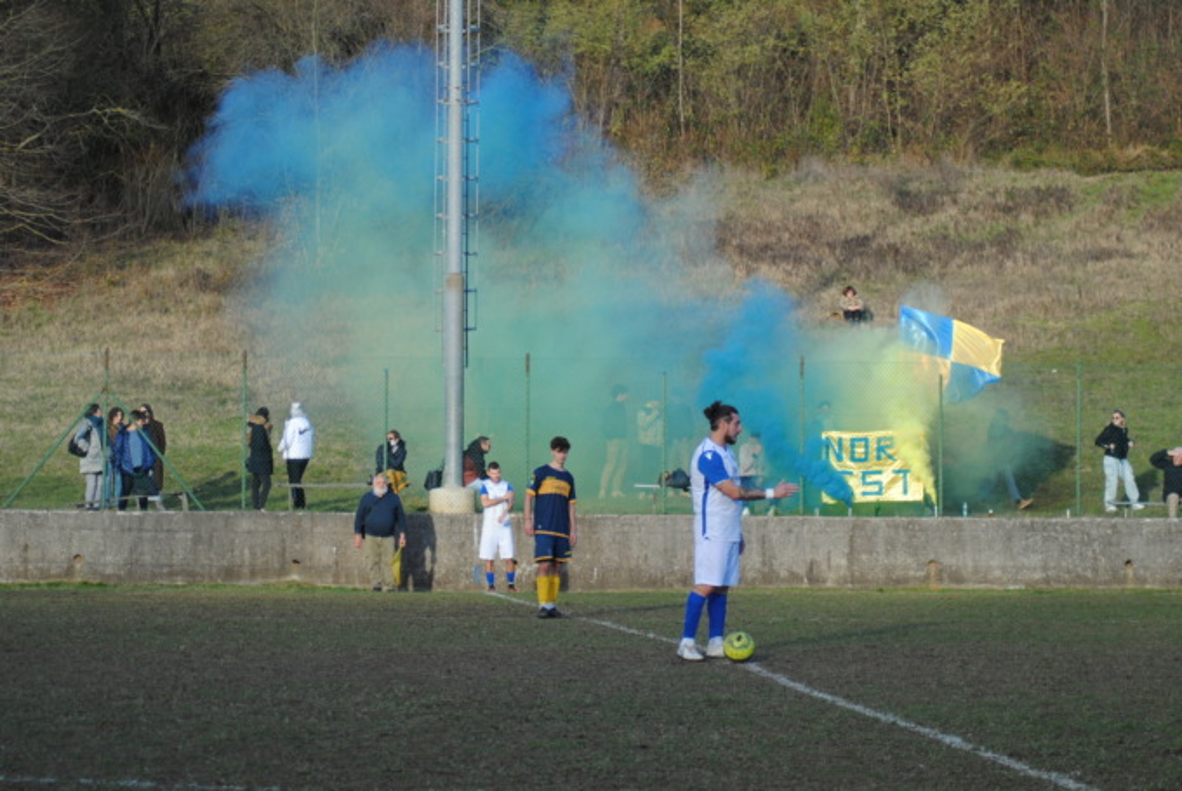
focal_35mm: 105
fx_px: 3451
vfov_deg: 13.1
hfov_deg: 19.4
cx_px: 591
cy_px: 396
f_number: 4
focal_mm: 70
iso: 200
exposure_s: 1/500
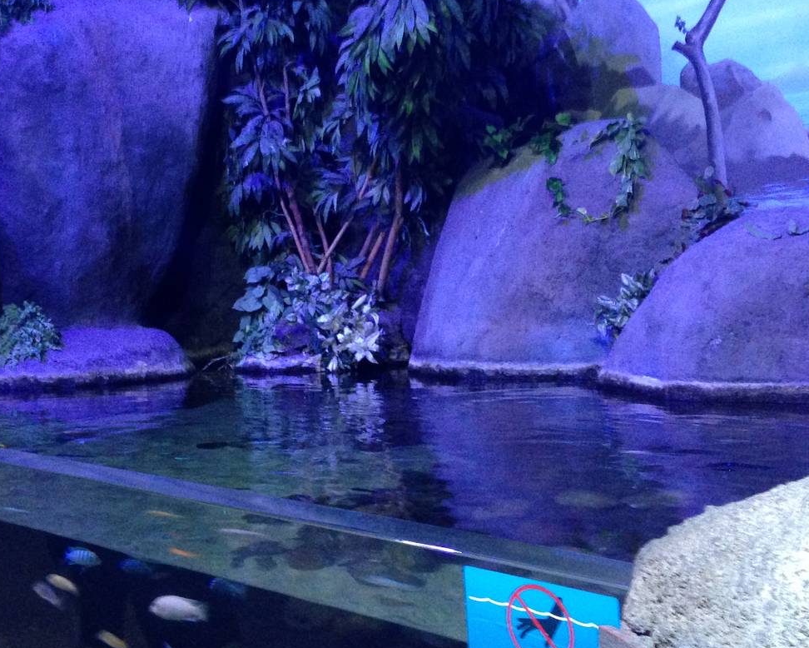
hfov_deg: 35.1
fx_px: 1269
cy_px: 212
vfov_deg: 28.4
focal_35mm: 53
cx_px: 296
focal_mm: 4.12
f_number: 2.4
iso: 320
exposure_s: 1/20
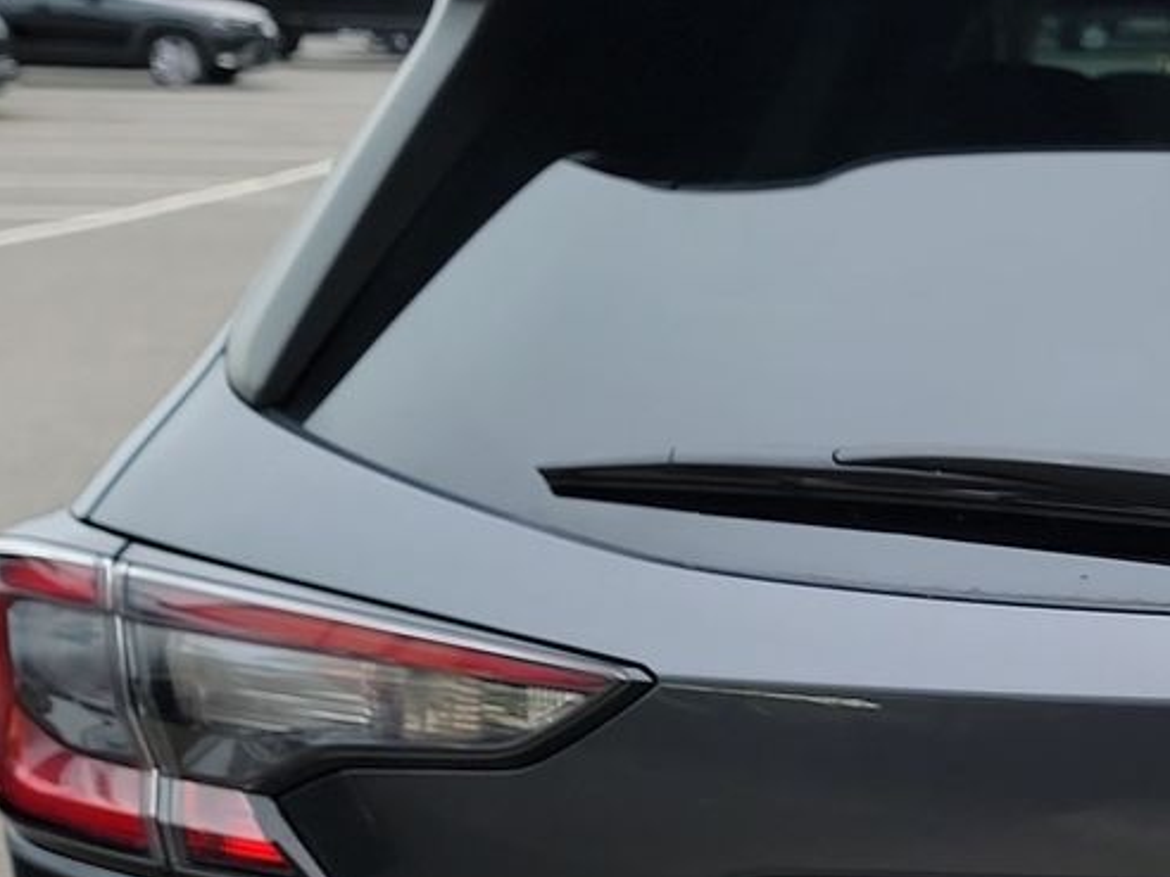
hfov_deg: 23.0
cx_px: 1403
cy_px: 894
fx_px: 2636
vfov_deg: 18.4
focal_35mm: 78
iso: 53
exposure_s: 1/119
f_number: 1.8
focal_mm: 6.7
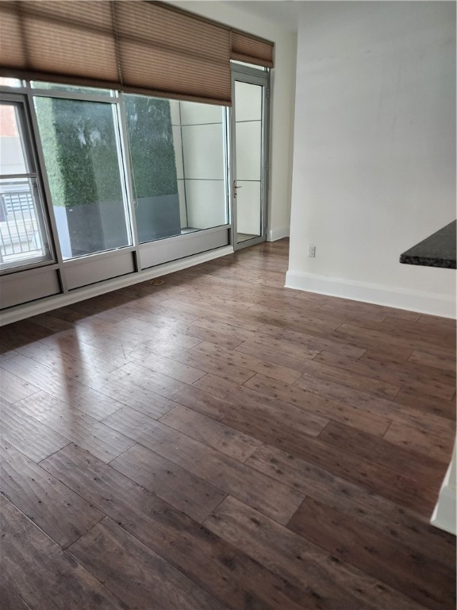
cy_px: 305
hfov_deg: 58.9
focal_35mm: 23
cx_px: 228
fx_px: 405
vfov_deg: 73.9
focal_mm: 6.4
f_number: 1.8
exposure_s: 1/120
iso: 320
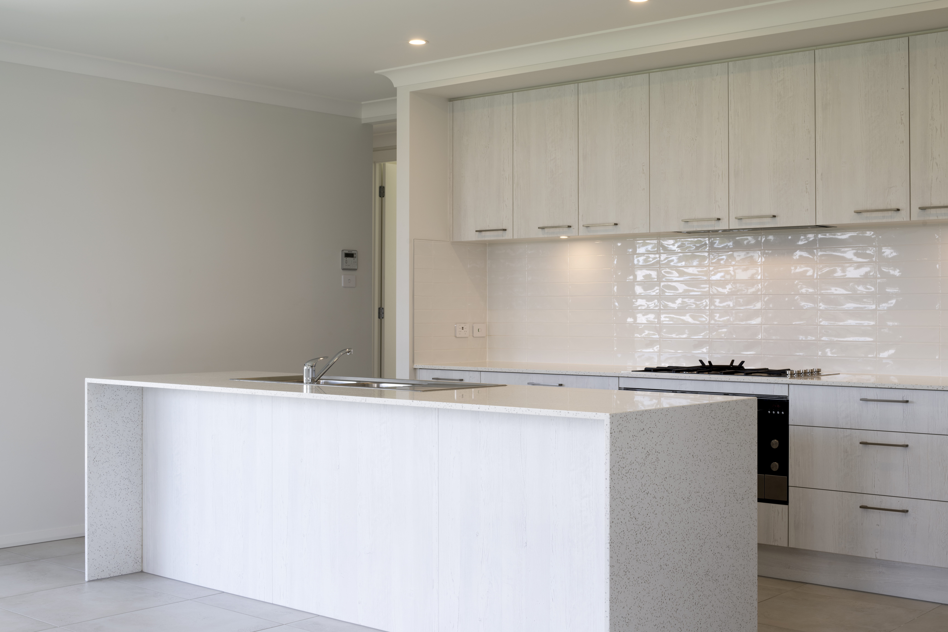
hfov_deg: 43.6
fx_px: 1185
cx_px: 474
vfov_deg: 29.9
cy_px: 316
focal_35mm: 45
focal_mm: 45
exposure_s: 1/5
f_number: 13
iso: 64
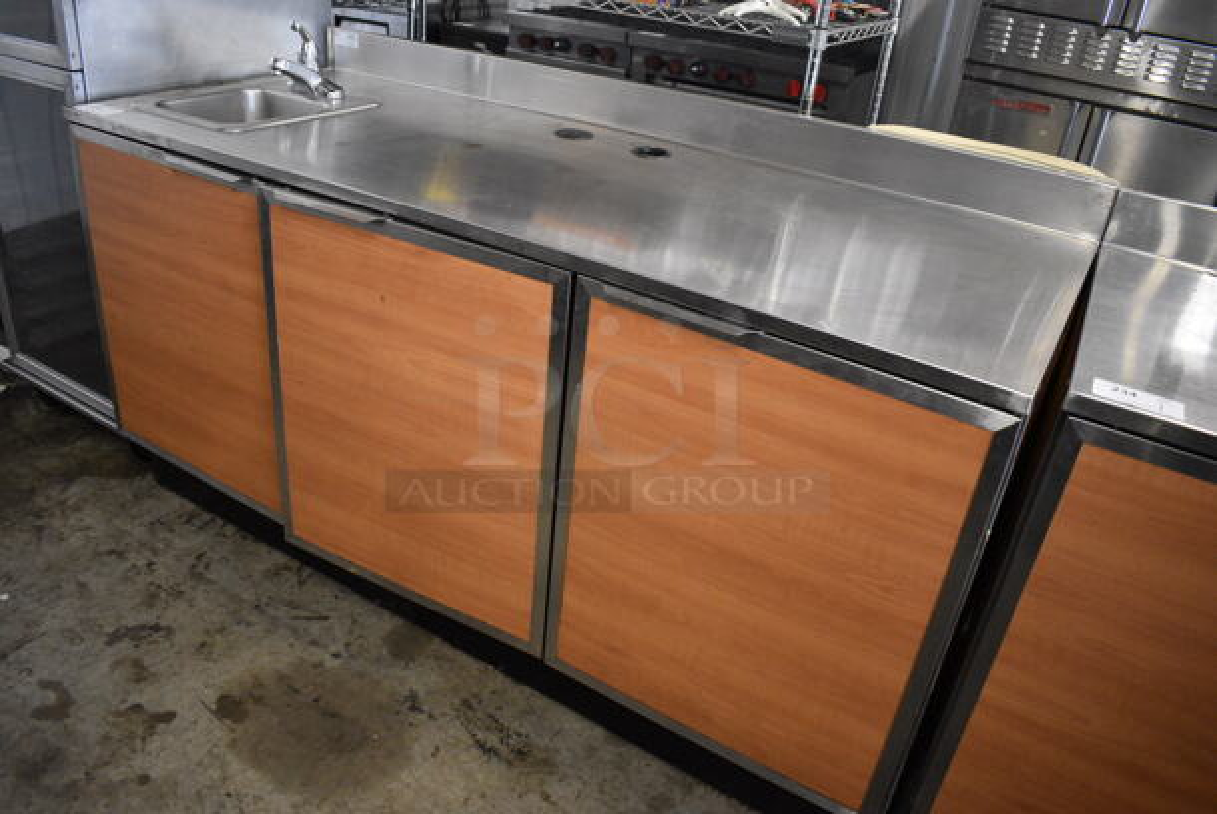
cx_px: 608
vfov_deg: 48.0
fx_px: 914
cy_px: 407
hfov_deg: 67.3
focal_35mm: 27
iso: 2800
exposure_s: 1/125
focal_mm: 18
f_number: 3.5
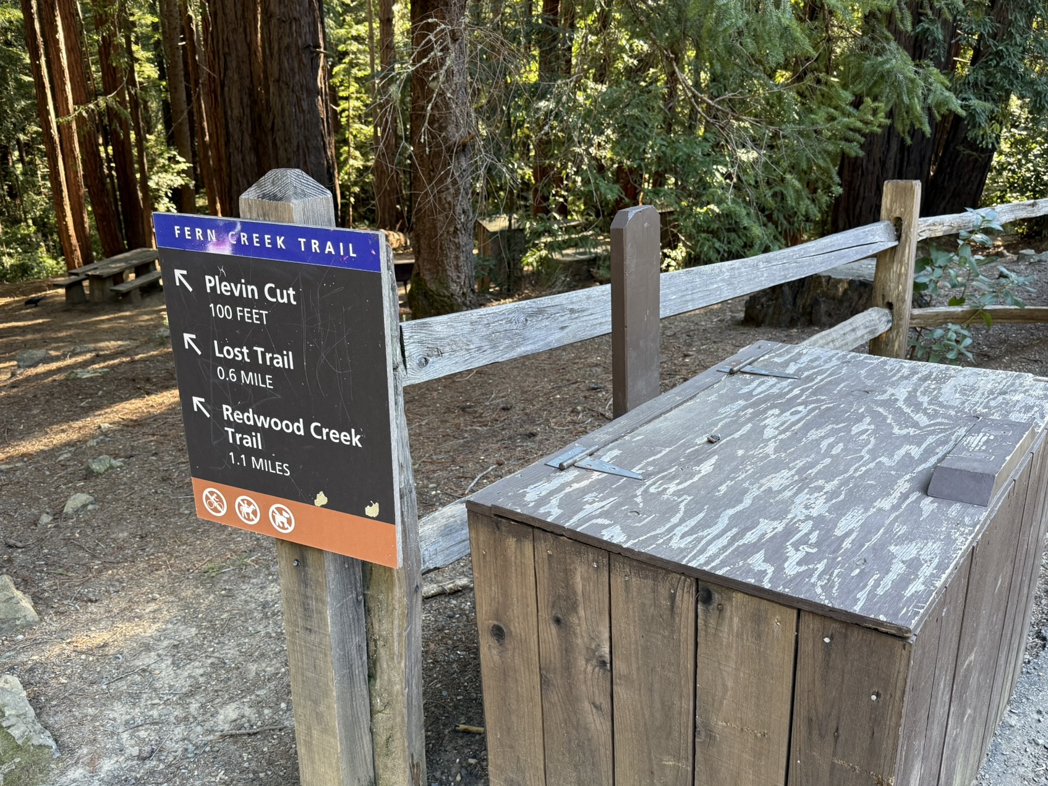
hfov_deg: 61.7
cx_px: 521
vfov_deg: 48.1
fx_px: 878
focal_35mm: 29
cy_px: 454
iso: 160
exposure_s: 1/121
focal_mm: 6.76
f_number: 1.78
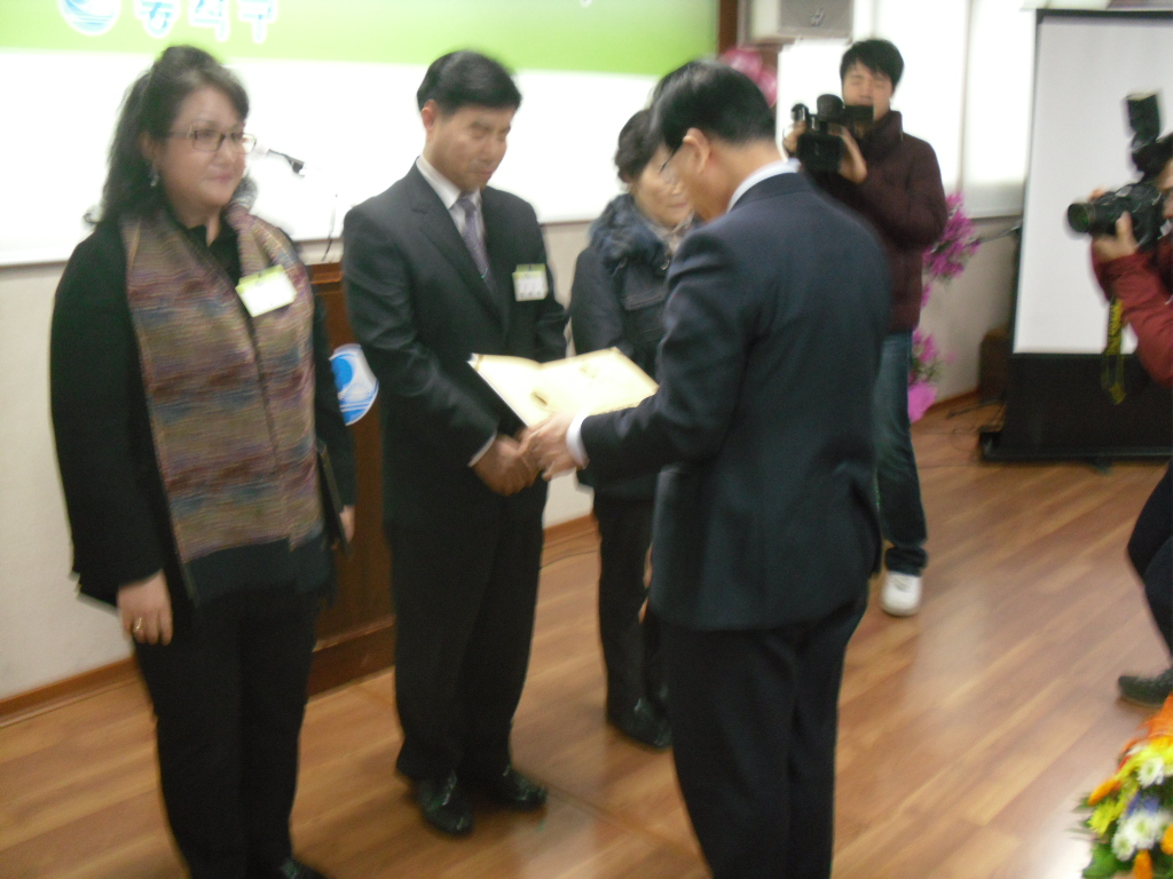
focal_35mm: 35
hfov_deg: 52.6
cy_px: 440
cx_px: 586
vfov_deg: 40.7
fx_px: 1186
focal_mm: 6.3
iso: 400
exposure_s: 1/14
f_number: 3
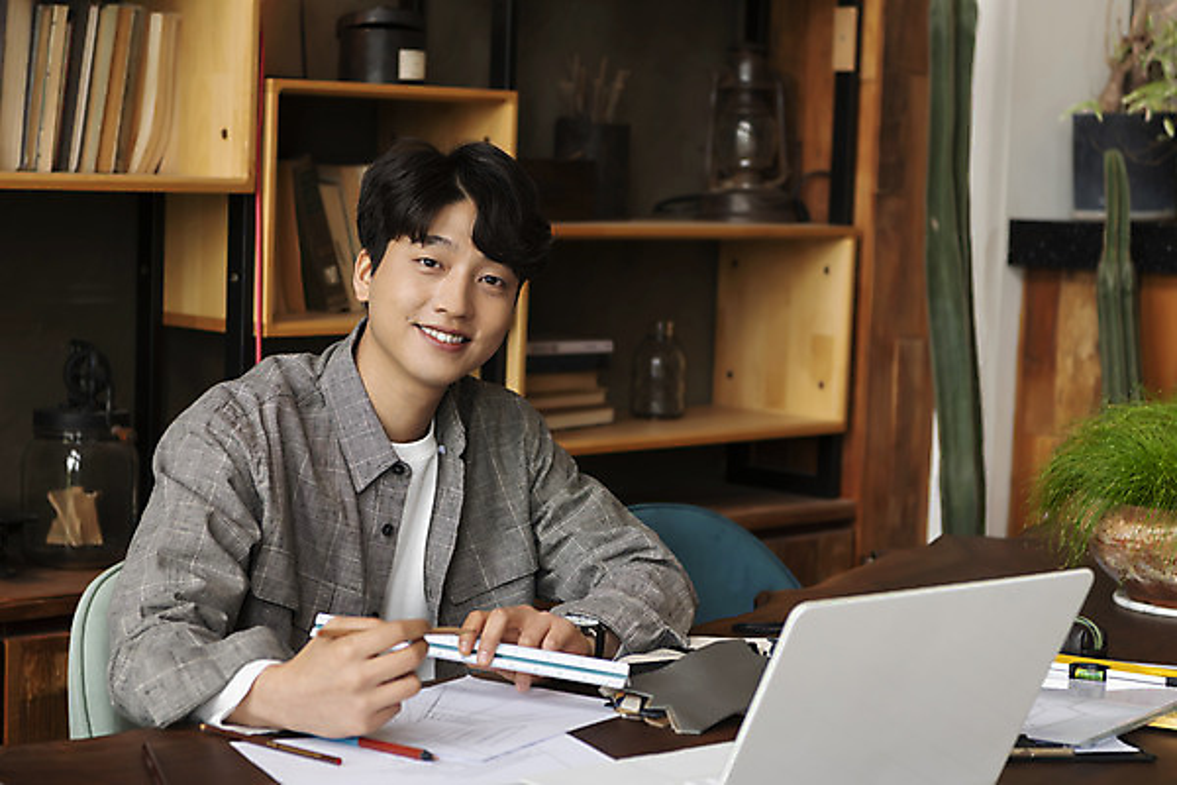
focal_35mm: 70
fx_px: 2288
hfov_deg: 28.8
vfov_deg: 19.5
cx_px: 588
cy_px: 392
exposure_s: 1/125
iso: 200
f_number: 4
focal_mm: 70
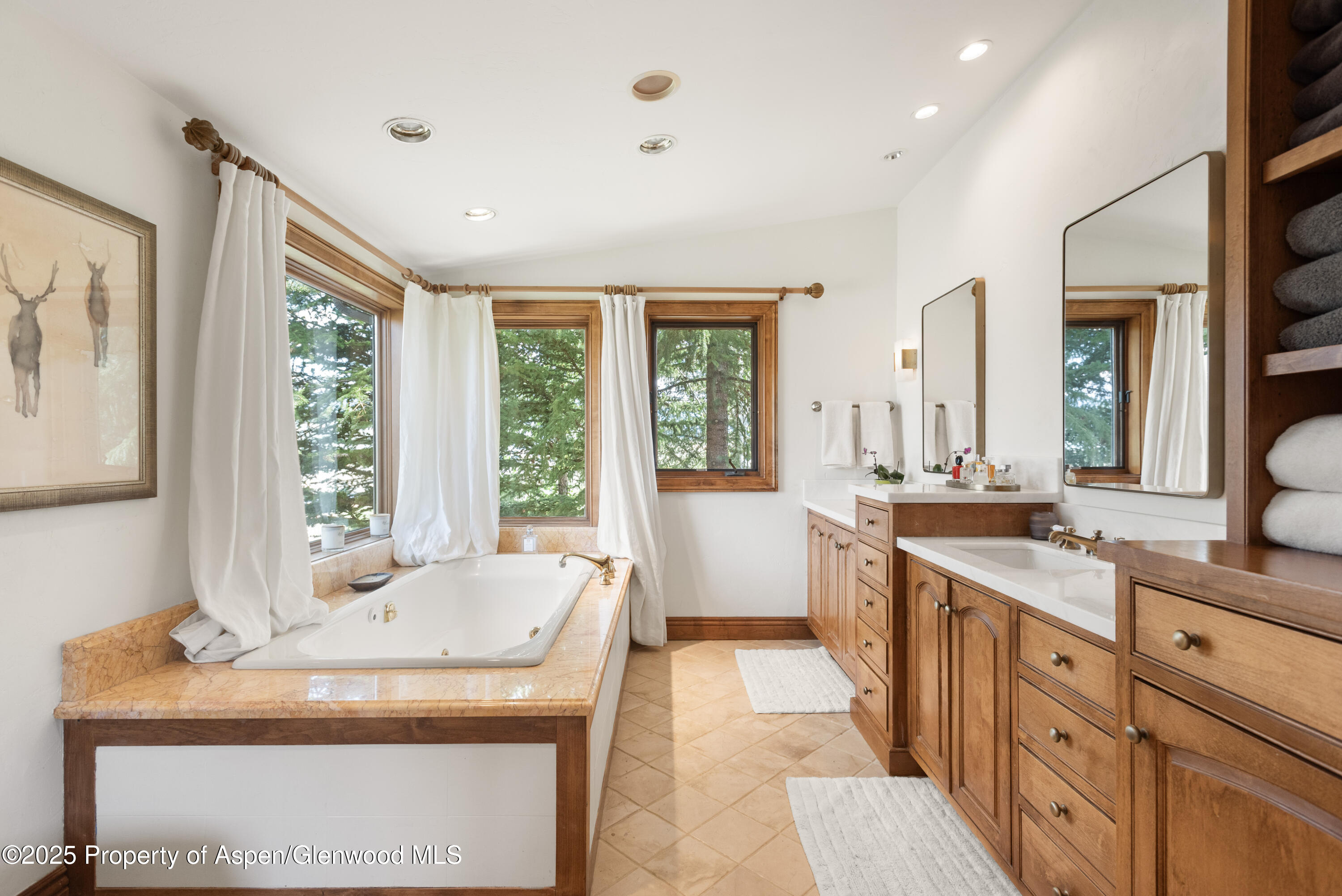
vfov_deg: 70.5
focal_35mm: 17
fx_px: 634
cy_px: 448
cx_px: 671
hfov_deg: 93.3
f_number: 7.1
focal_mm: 17
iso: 500
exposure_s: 1/15
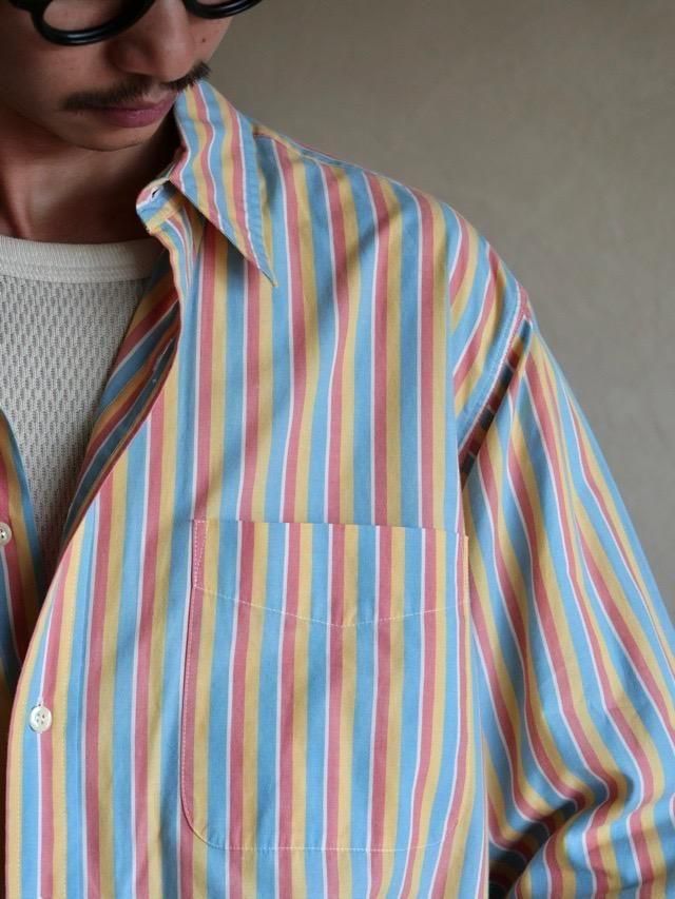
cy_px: 450
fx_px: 1975
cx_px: 338
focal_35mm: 76
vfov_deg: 25.7
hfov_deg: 19.4
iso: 400
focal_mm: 38
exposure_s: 1/100
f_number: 3.9
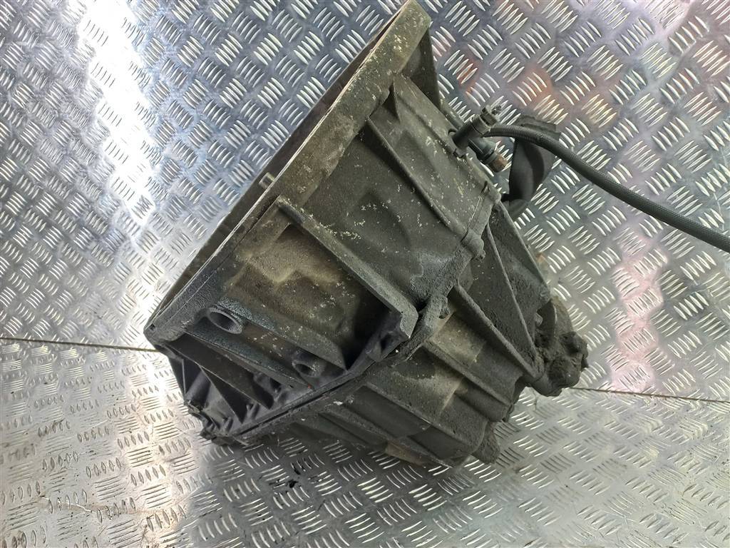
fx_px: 527
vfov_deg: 54.9
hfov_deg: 69.4
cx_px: 365
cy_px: 274
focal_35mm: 25
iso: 200
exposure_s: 1/50
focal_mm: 4.6
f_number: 1.8
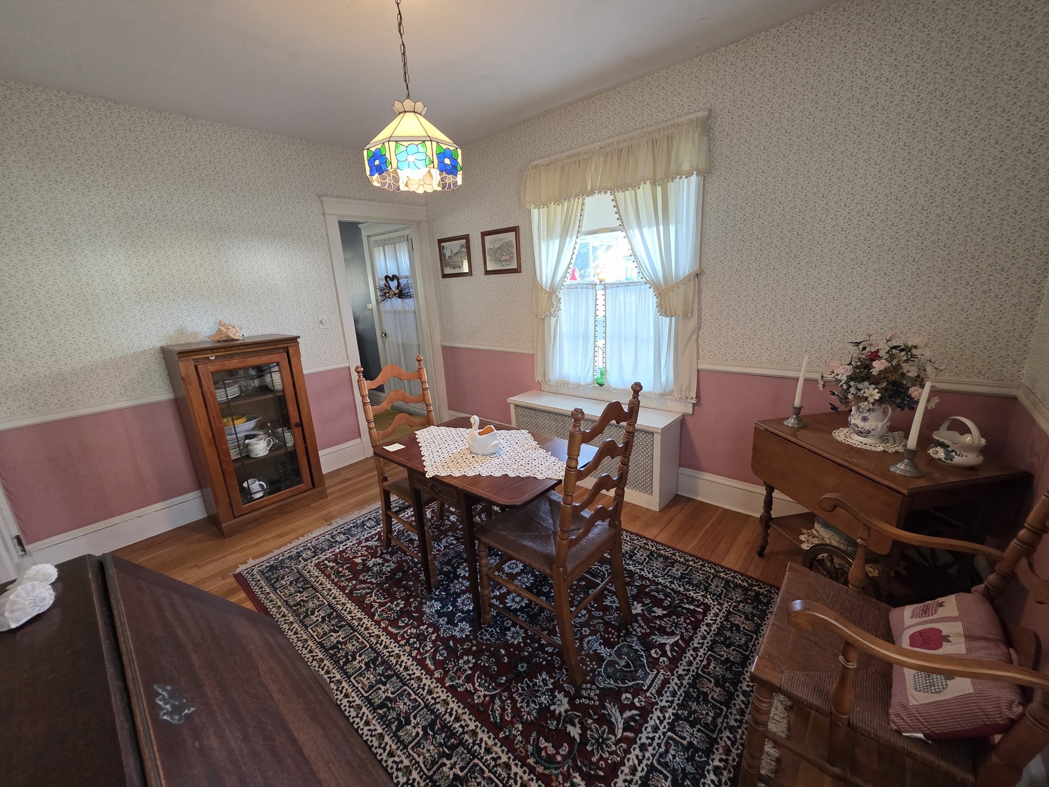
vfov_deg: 89.9
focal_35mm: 13
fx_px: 394
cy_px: 394
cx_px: 524
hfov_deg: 106.2
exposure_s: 1/60
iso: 400
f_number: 1.9
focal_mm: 2.2
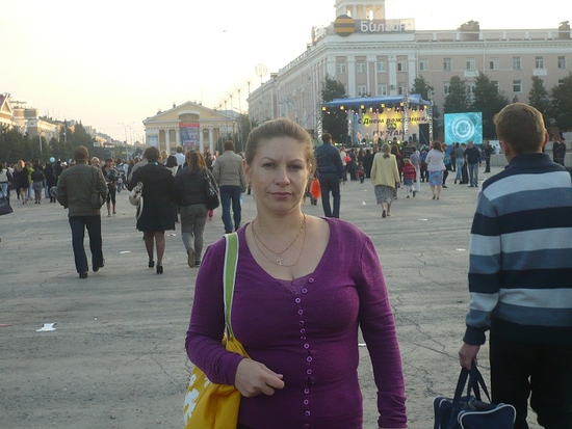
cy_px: 214
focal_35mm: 60
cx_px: 286
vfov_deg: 24.4
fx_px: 992
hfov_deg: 32.2
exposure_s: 1/125
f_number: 3.7
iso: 100
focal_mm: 9.9
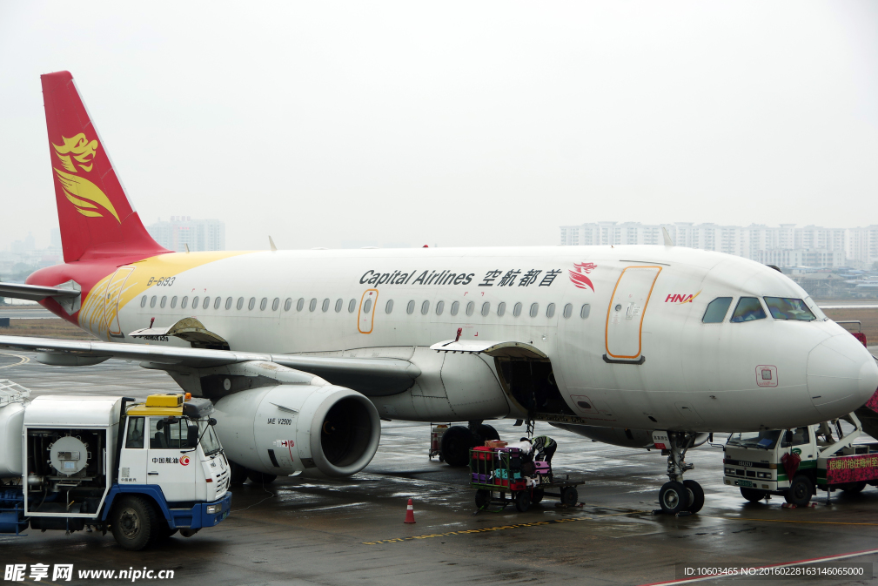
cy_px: 292
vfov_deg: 18.7
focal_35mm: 73
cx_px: 436
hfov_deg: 27.7
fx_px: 1781
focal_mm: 48
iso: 100
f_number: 5.6
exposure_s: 1/250
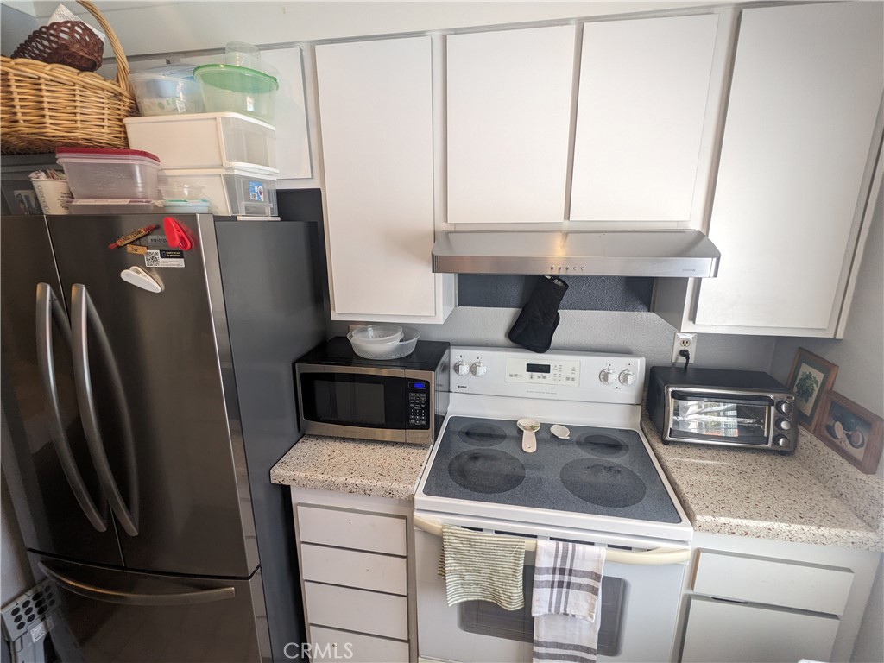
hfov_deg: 94.5
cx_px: 442
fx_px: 409
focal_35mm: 16
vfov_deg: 78.1
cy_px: 332
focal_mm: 2.22
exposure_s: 1/30
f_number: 2.2
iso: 46
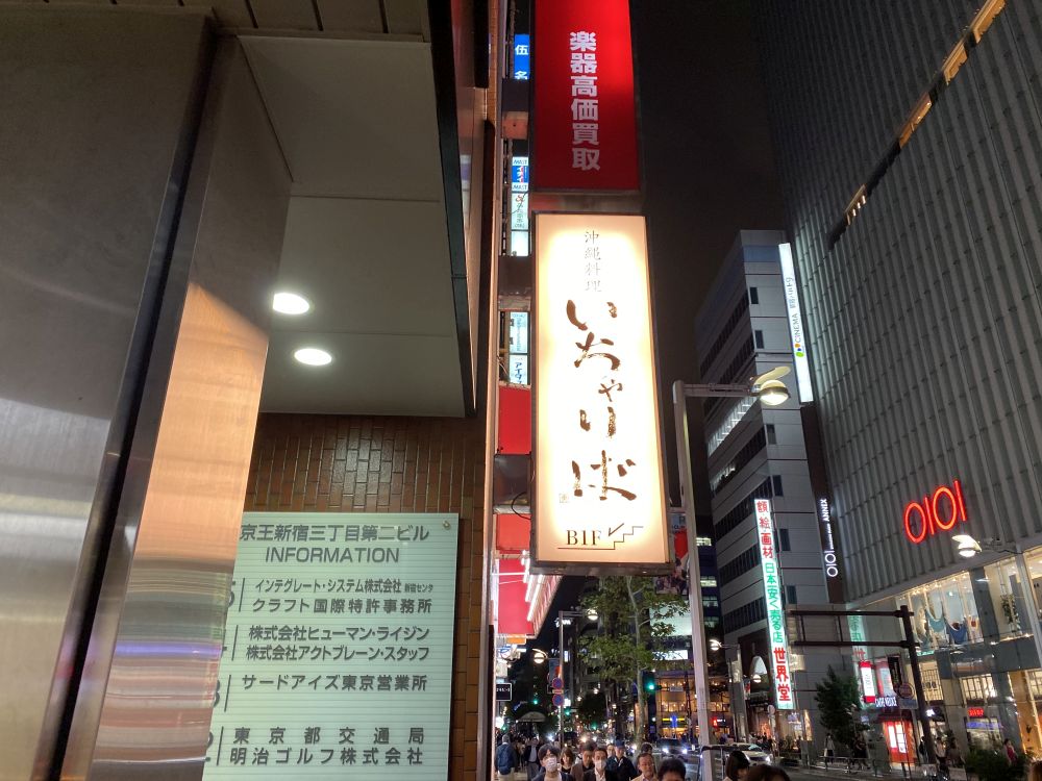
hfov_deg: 67.3
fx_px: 783
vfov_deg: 53.1
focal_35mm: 26
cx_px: 521
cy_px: 390
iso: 200
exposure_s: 1/50
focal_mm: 4.25
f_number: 1.8
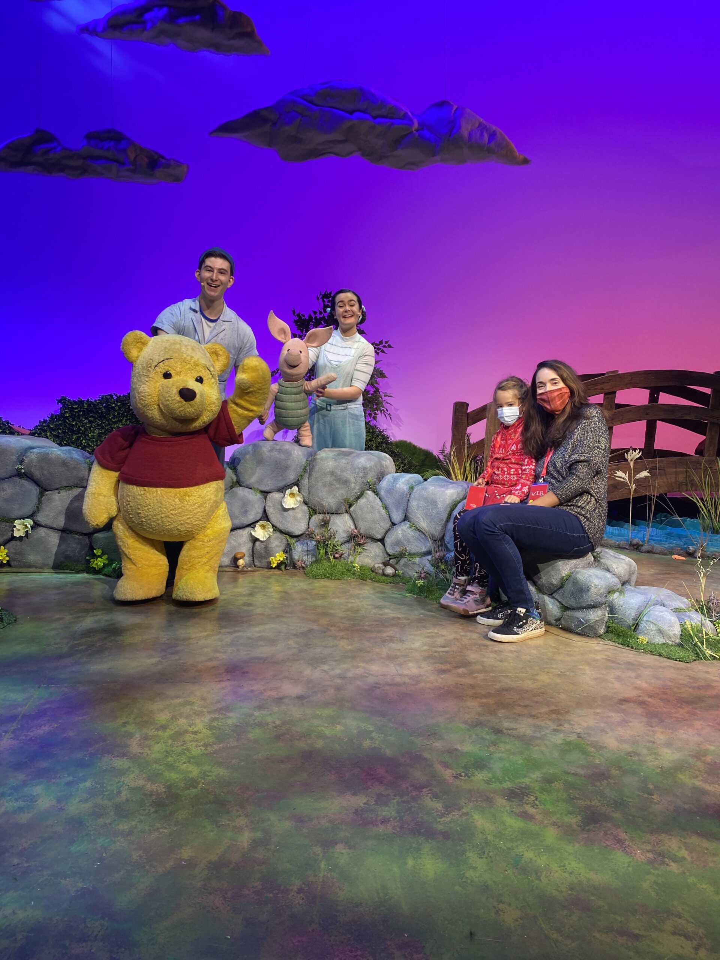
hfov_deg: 53.1
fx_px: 721
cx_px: 360
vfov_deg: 67.3
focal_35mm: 26
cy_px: 480
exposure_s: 1/120
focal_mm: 4.25
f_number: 1.8
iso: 80
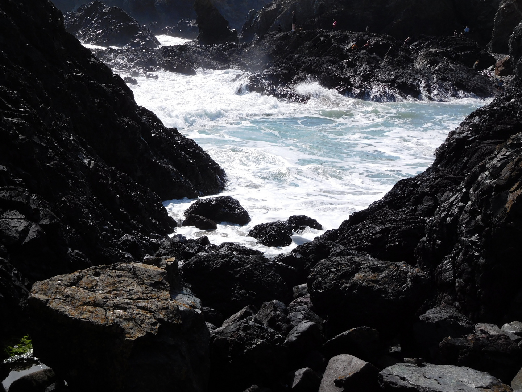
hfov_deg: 38.2
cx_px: 261
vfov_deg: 29.1
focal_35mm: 50
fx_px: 754
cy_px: 196
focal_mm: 8.9
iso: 125
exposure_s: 1/500
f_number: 8.2
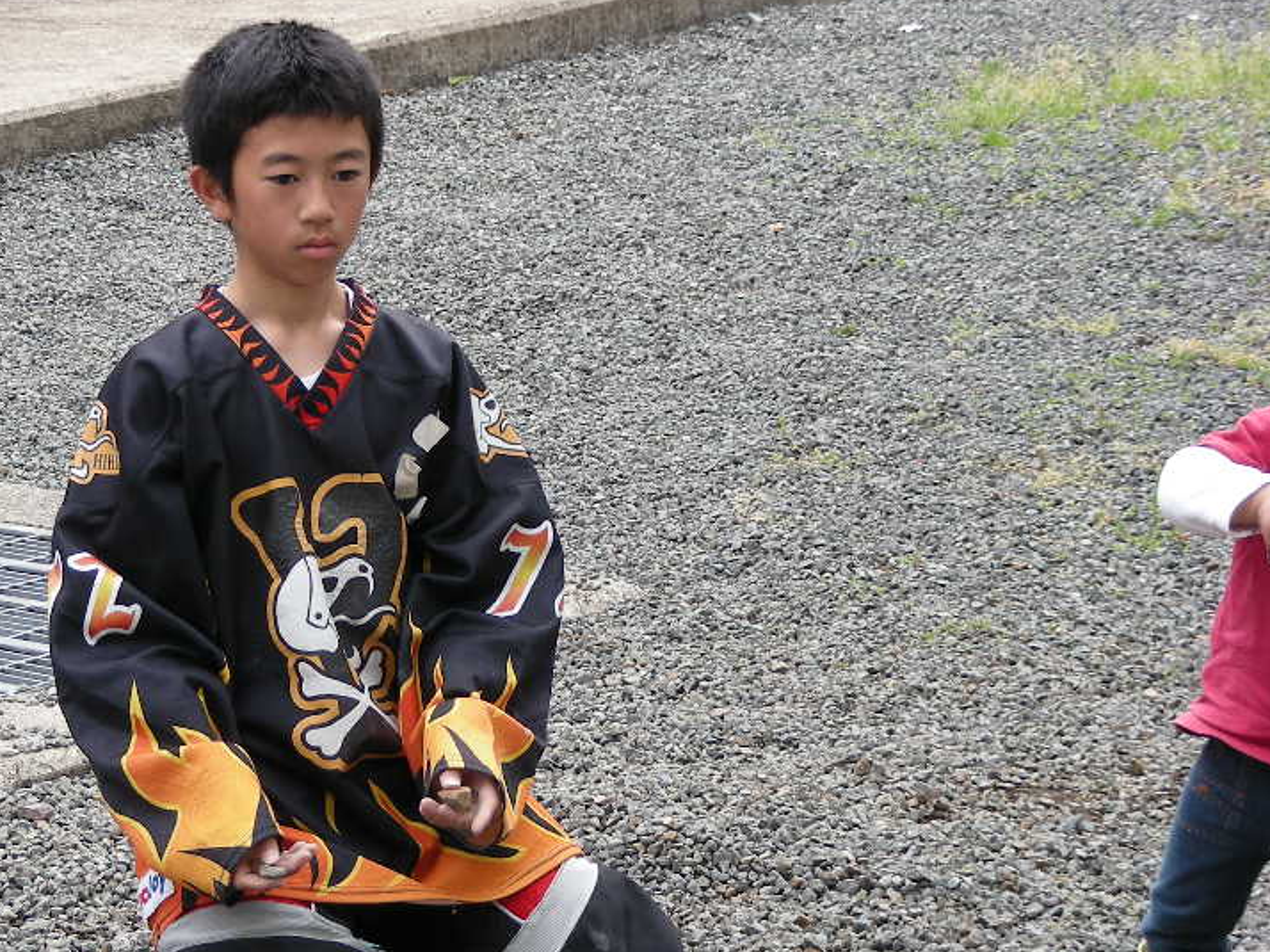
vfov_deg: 10.4
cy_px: 545
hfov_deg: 13.9
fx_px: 5208
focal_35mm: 142
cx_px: 393
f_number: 3.5
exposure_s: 1/59.8
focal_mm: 16.5
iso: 65
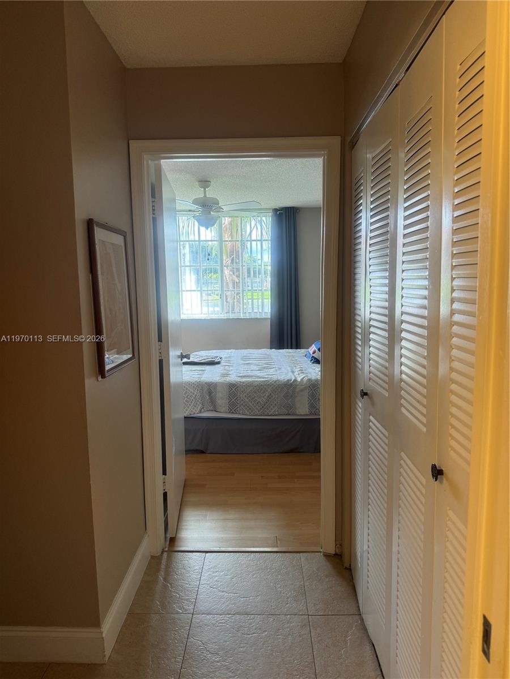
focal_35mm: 24
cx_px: 255
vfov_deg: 71.6
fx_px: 471
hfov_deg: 56.8
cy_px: 340
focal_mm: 6.76
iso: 100
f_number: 1.78
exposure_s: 1/121
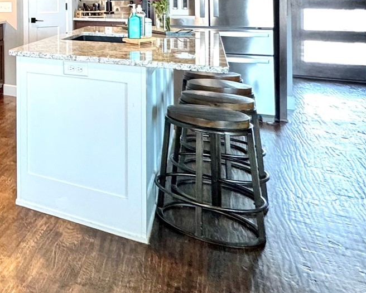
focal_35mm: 40
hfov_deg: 29.9
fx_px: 433
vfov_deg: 33.8
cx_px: -165
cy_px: -6
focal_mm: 2.22
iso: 160
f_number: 2.2
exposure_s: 1/60
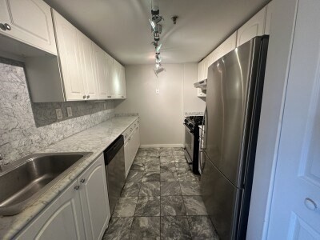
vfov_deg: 85.7
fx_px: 129
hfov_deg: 102.1
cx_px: 160
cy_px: 120
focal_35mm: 14
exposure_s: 1/60
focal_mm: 2.22
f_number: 2.2
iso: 200
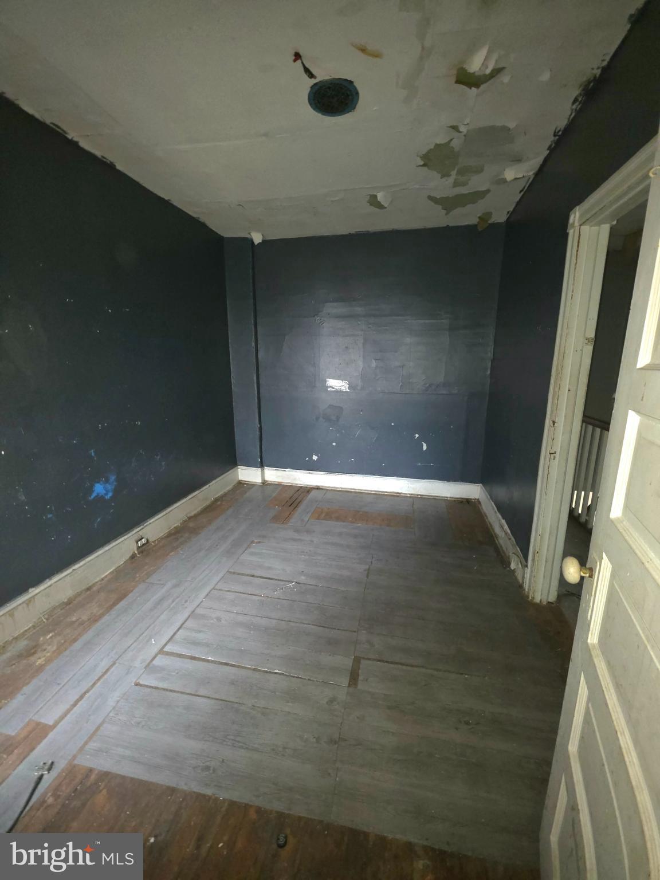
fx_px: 330
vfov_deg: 106.2
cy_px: 440
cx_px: 330
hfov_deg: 89.9
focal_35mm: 13
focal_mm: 2.2
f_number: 1.9
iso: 1000
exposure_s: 1/30
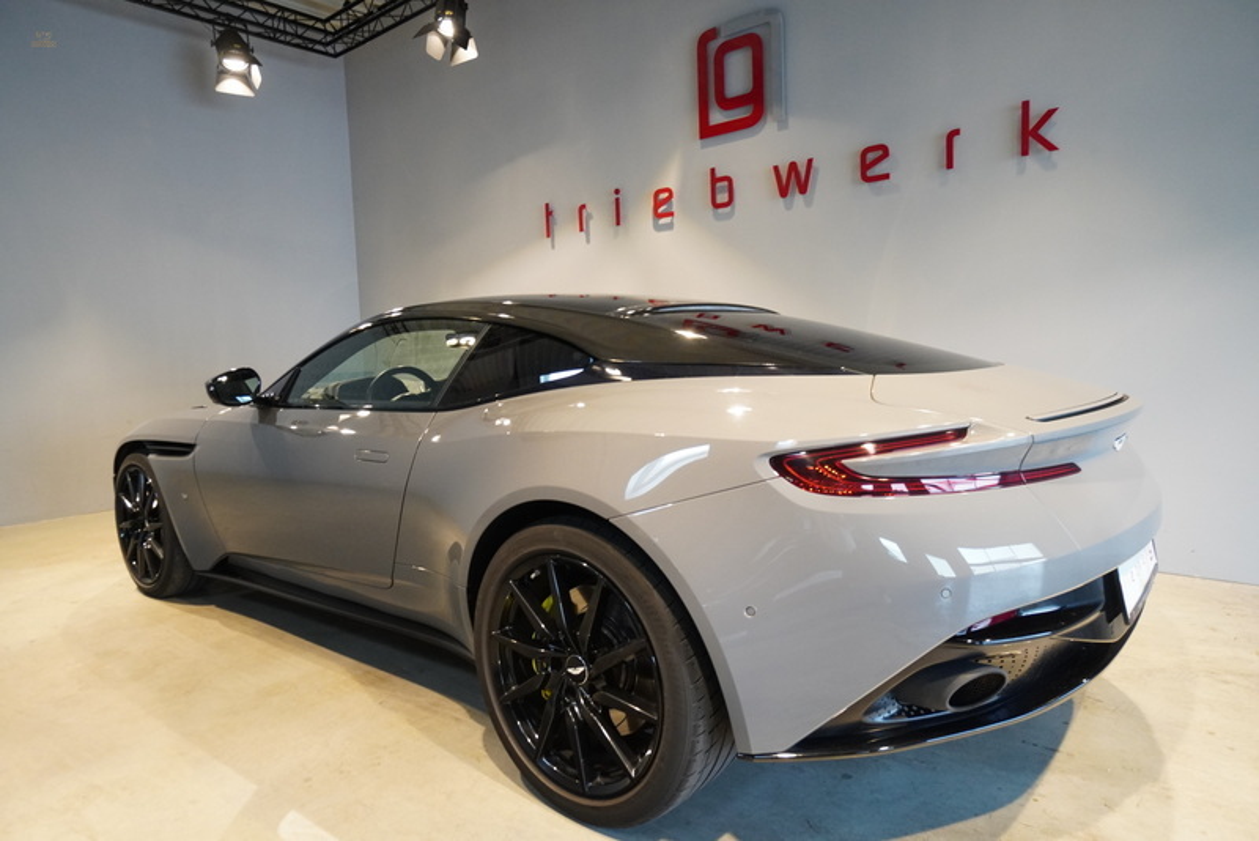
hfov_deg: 77.3
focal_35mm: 22
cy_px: 420
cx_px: 630
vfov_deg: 56.2
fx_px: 787
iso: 2000
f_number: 4.5
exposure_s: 1/40
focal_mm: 15
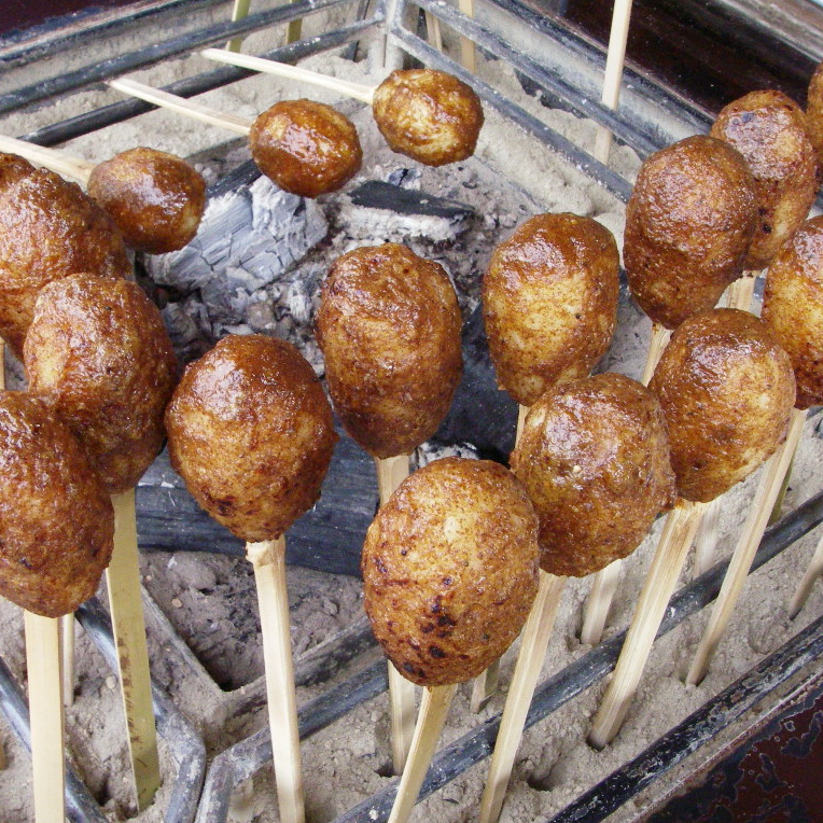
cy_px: 410
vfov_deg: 37.6
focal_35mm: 45
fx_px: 1210
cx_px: 298
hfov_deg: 37.3
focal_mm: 6.3
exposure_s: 1/160
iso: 400
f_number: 6.6
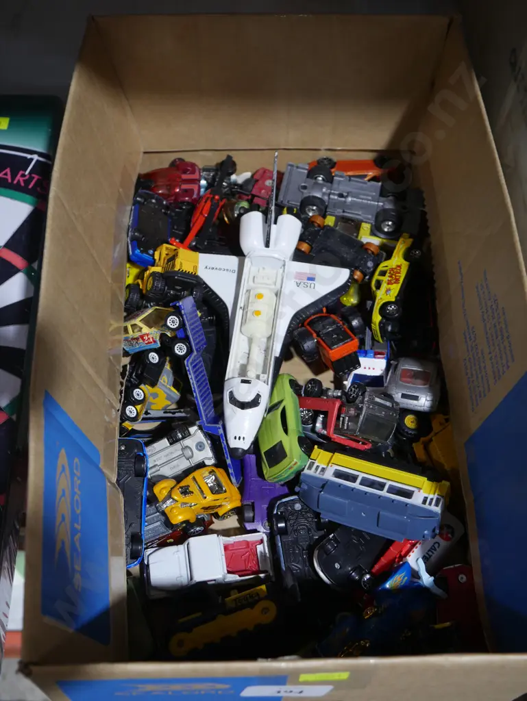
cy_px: 350
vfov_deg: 46.8
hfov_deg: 36.0
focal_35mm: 40
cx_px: 264
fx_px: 811
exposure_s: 1/60
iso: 500
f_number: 4.5
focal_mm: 20
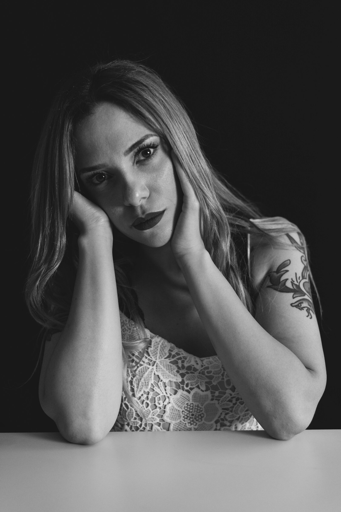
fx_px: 710
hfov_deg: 27.0
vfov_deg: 39.6
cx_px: 170
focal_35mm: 50
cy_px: 256
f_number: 2.5
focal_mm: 50
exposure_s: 1/160
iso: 640
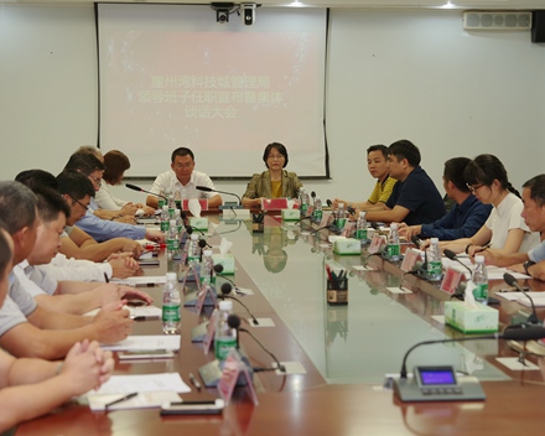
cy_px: 235
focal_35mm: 64
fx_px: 1032
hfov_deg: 29.6
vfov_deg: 23.8
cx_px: 297
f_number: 3.2
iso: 400
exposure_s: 1/50
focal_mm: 50
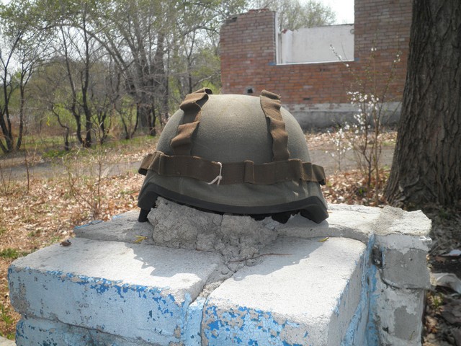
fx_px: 479
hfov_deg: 51.4
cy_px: 173
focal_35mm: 36
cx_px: 230
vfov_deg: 39.7
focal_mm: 6.4
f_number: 8.8
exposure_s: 1/80
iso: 64
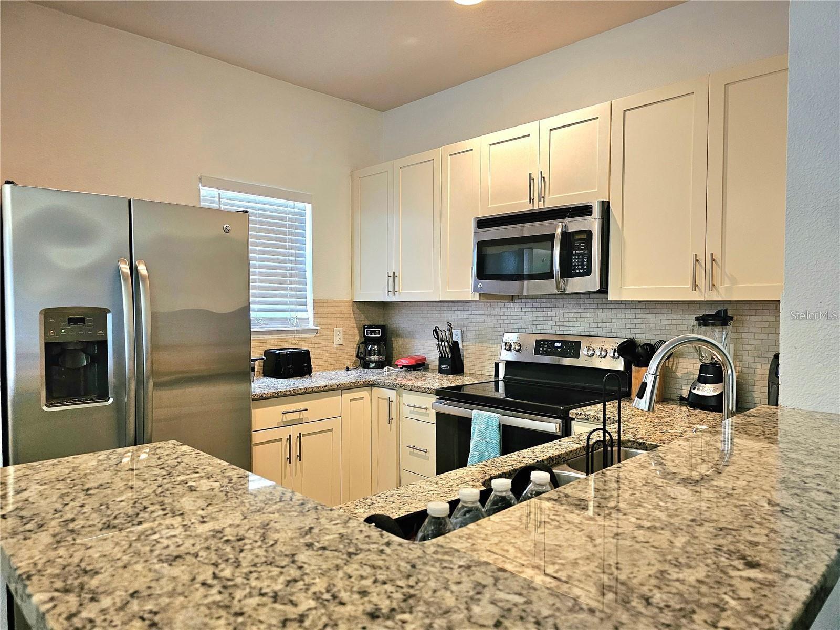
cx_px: 420
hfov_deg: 73.9
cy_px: 315
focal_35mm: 23
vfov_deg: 58.9
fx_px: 558
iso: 800
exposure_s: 1/120
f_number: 1.7
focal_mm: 6.3
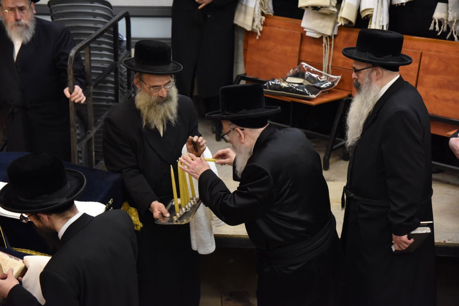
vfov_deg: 17.5
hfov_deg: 26.0
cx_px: 230
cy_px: 153
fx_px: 995
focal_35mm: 78
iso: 2500
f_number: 5.6
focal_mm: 78
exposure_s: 1/125
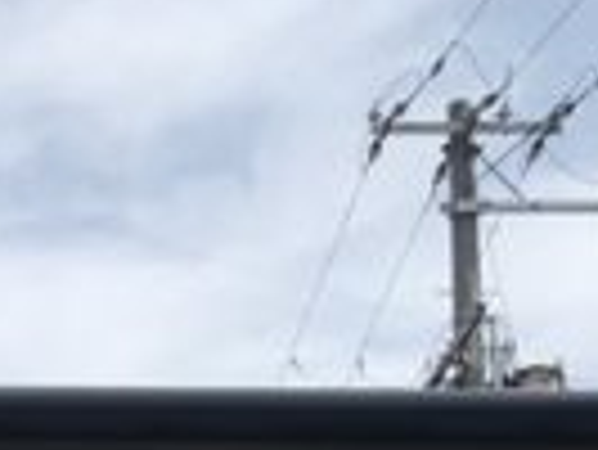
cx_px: -261
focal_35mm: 126
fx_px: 2179
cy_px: 909
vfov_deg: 10.7
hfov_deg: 14.7
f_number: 1.8
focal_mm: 3.99
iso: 20
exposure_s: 1/2398
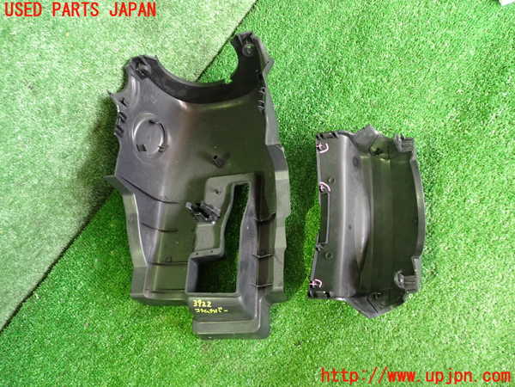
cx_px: 258
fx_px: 446
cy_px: 194
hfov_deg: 60.0
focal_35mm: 30
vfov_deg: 46.8
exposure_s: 1/25
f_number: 2.3
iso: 800
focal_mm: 5.4
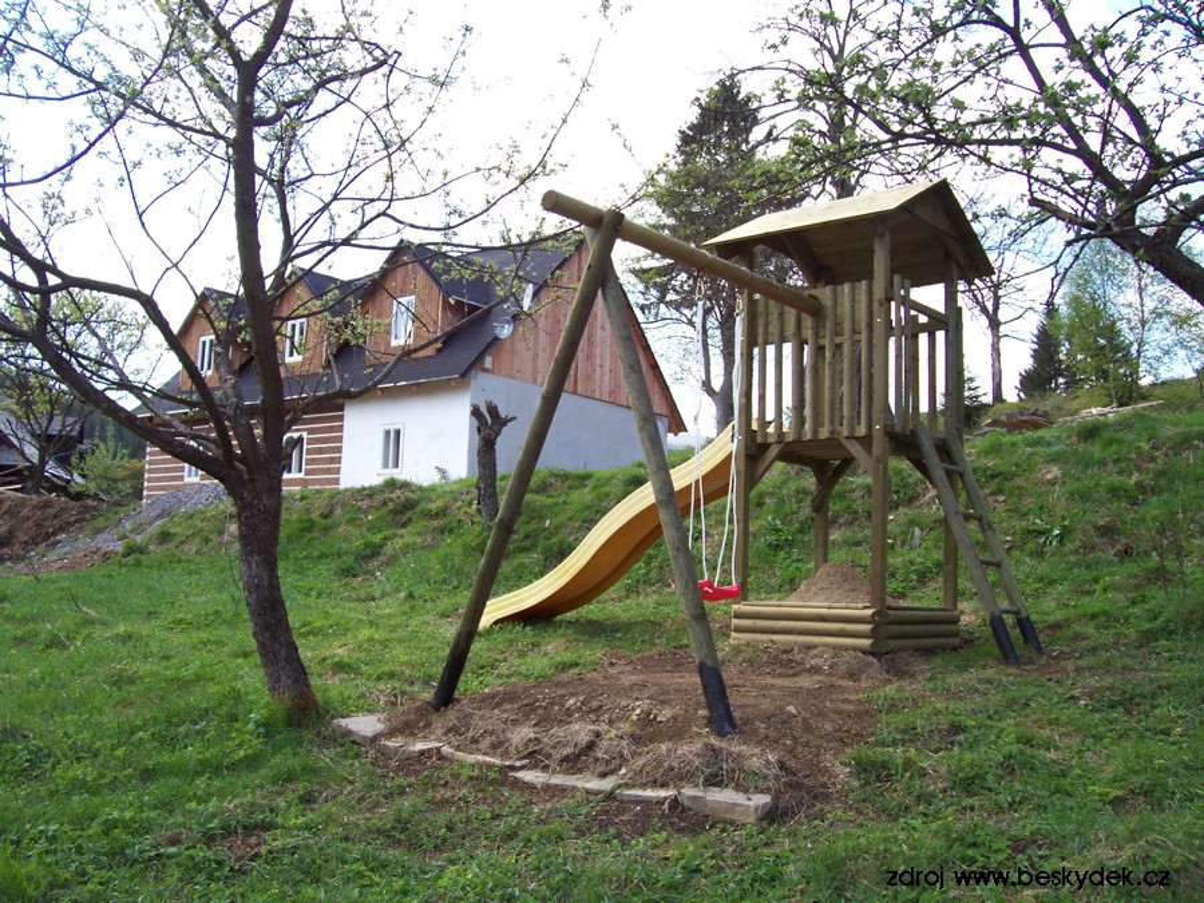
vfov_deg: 41.8
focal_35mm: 34
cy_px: 452
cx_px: 602
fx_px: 1183
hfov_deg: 54.0
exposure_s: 1/342
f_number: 2.7
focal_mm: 5.6
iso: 80
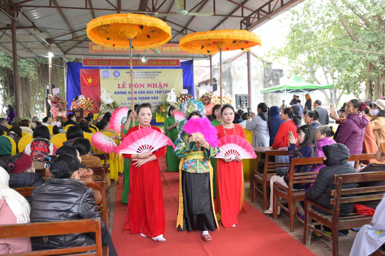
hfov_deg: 63.7
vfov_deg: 44.9
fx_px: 310
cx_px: 192
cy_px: 128
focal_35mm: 29
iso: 2000
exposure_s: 1/160
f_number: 4
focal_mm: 29
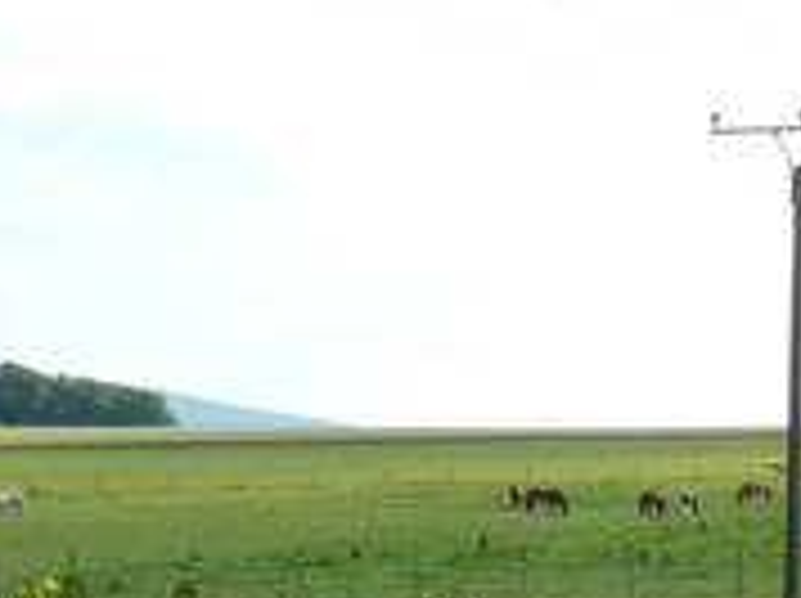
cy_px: 656
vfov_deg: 17.6
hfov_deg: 23.3
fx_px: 1872
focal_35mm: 81
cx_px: 778
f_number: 5.6
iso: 100
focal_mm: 6
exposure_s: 1/200
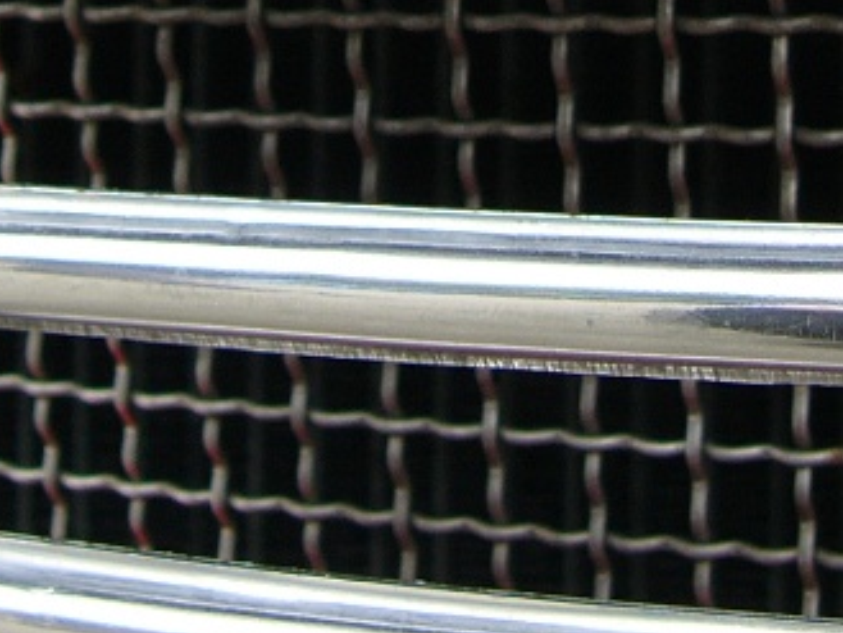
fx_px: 2729
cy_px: -290
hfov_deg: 17.6
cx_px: 454
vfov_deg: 12.6
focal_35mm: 112
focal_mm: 6
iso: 50
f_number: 2.8
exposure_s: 1/60
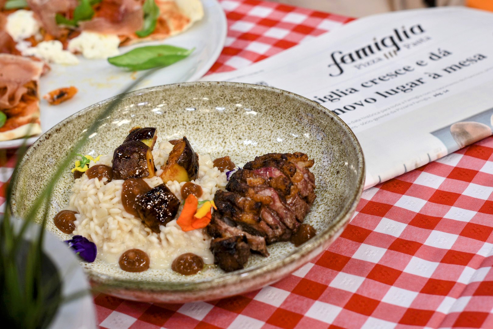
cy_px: 164
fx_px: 1027
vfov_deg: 18.2
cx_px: 246
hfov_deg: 27.0
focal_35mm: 75
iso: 100
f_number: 5.6
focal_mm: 50
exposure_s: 1/125
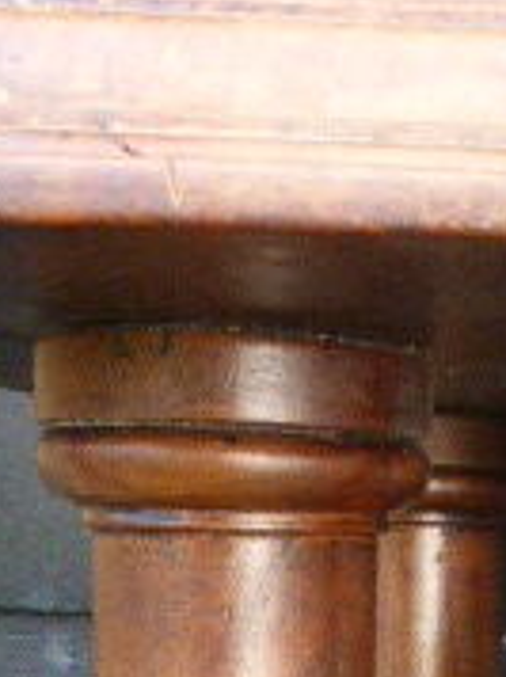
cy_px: 753
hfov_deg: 15.4
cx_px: 708
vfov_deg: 20.7
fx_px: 1758
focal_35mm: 90
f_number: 3.3
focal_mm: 4.3
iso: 500
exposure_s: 1/250
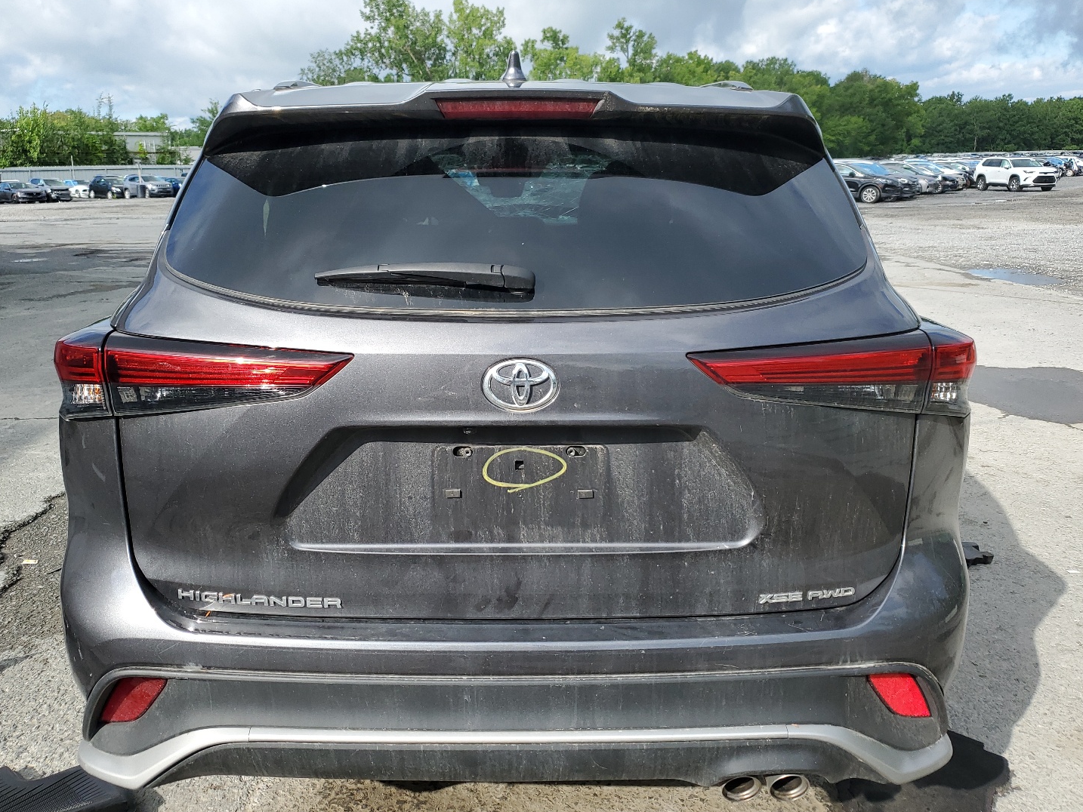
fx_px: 907
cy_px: 406
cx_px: 529
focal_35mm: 29
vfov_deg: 48.2
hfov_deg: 61.6
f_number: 1.5
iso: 50
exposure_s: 1/1667
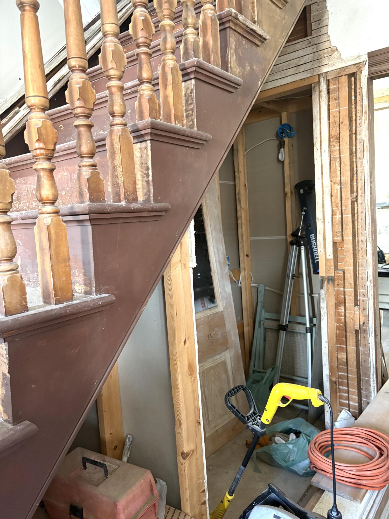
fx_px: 390
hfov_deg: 53.1
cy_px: 260
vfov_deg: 67.3
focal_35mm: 26
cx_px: 194
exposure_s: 1/50
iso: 500
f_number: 1.6
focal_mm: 5.96
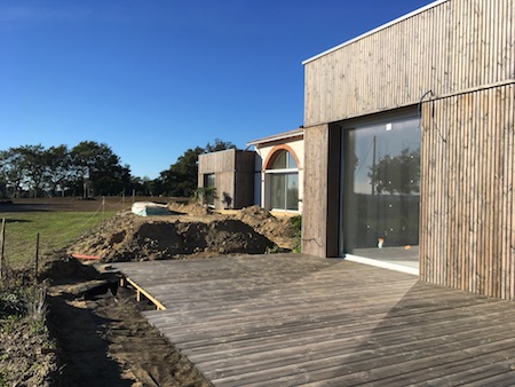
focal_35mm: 29
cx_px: 258
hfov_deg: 61.6
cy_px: 194
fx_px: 432
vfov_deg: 48.3
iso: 25
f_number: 2.2
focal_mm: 4.15
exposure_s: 1/1603
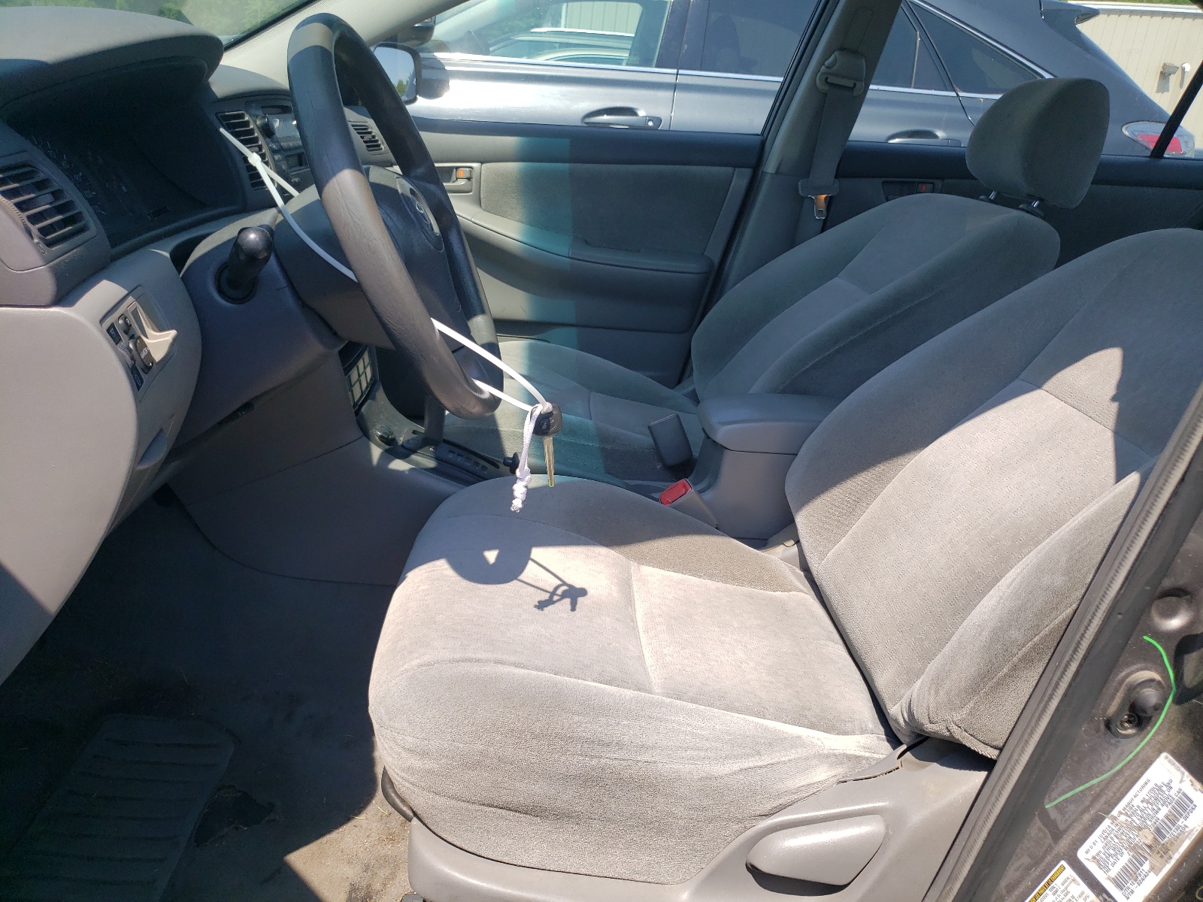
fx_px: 904
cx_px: 602
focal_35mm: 26
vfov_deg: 53.1
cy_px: 451
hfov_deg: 67.3
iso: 50
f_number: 1.5
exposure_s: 1/1667
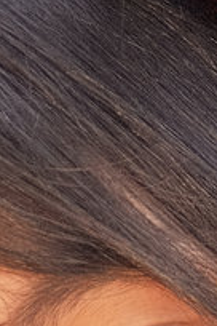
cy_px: 1048
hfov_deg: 2.5
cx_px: 142
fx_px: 4954
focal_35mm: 548
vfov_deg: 3.6
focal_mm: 55
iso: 800
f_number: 2.8
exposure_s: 1/250
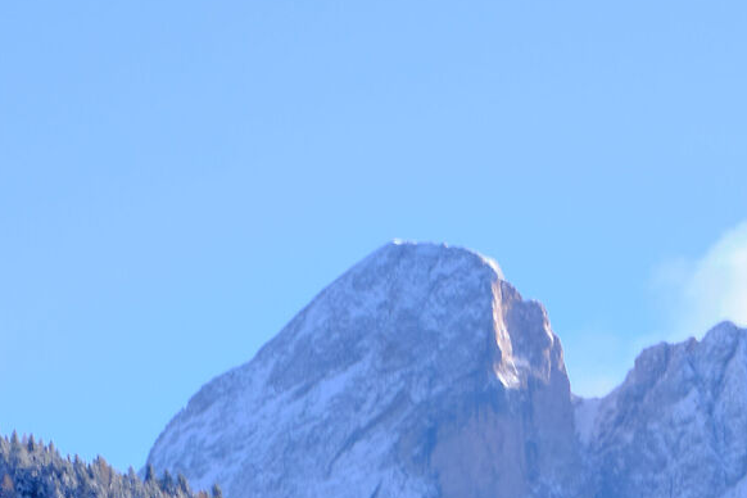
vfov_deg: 2.7
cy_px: 956
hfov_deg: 4.1
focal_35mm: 507
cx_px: 848
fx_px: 10519
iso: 400
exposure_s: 1/160
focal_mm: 81.9
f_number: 11
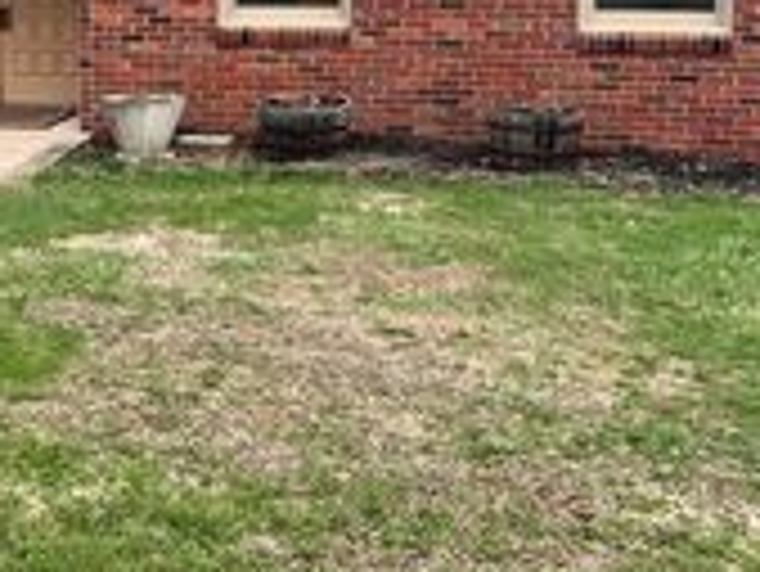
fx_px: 1692
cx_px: -4
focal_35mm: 77
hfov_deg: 24.2
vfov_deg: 18.9
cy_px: 101
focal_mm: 5.1
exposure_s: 1/121
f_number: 1.6
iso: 50
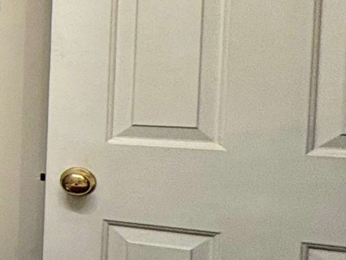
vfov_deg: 21.0
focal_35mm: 70
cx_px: -514
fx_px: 700
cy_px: 95
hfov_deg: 14.6
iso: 320
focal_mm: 2.22
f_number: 2.2
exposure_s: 1/60
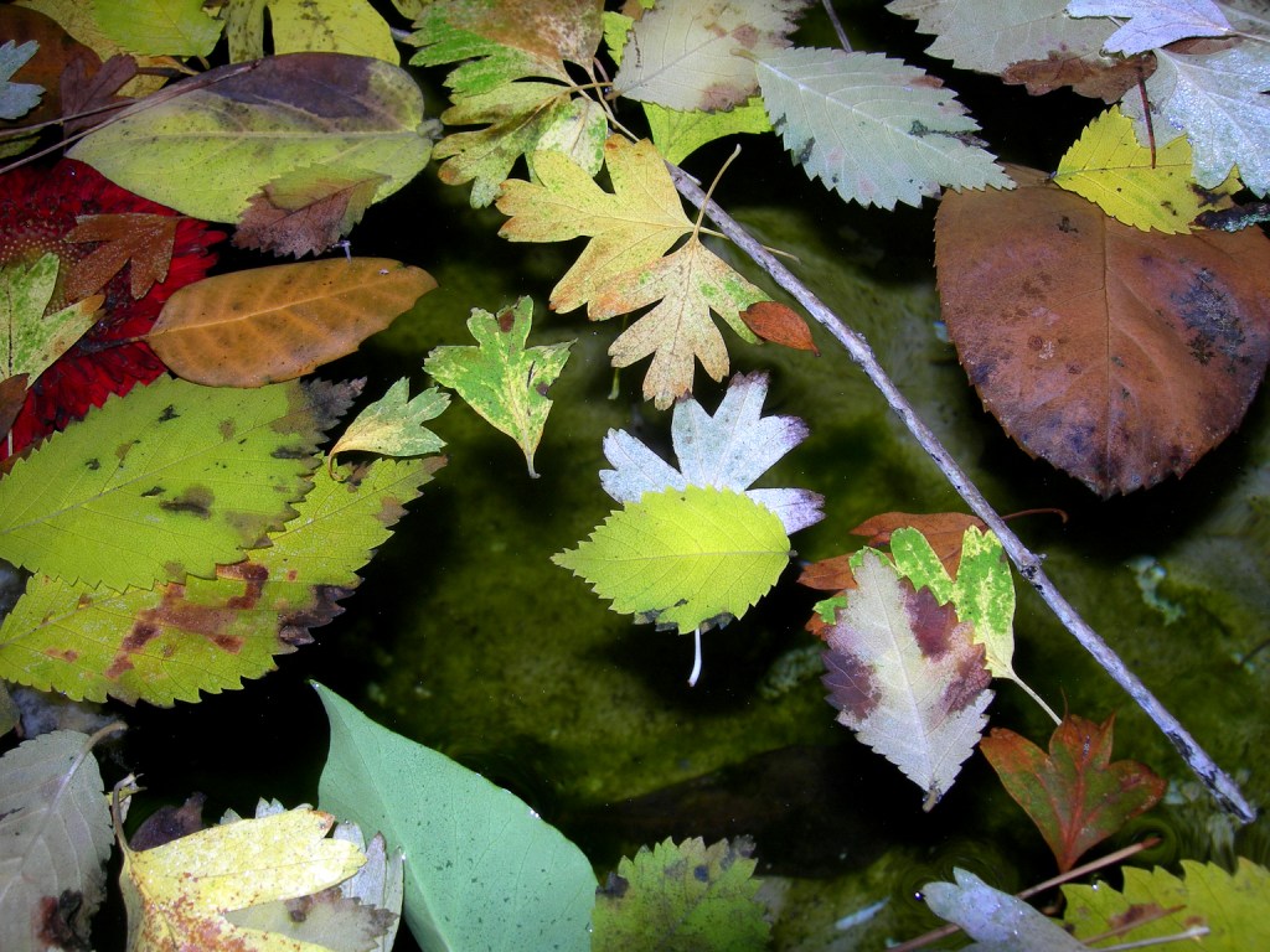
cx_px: 635
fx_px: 1394
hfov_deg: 49.0
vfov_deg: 37.7
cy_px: 476
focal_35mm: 38
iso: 50
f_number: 4.8
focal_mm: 7.8
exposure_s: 1/60.1
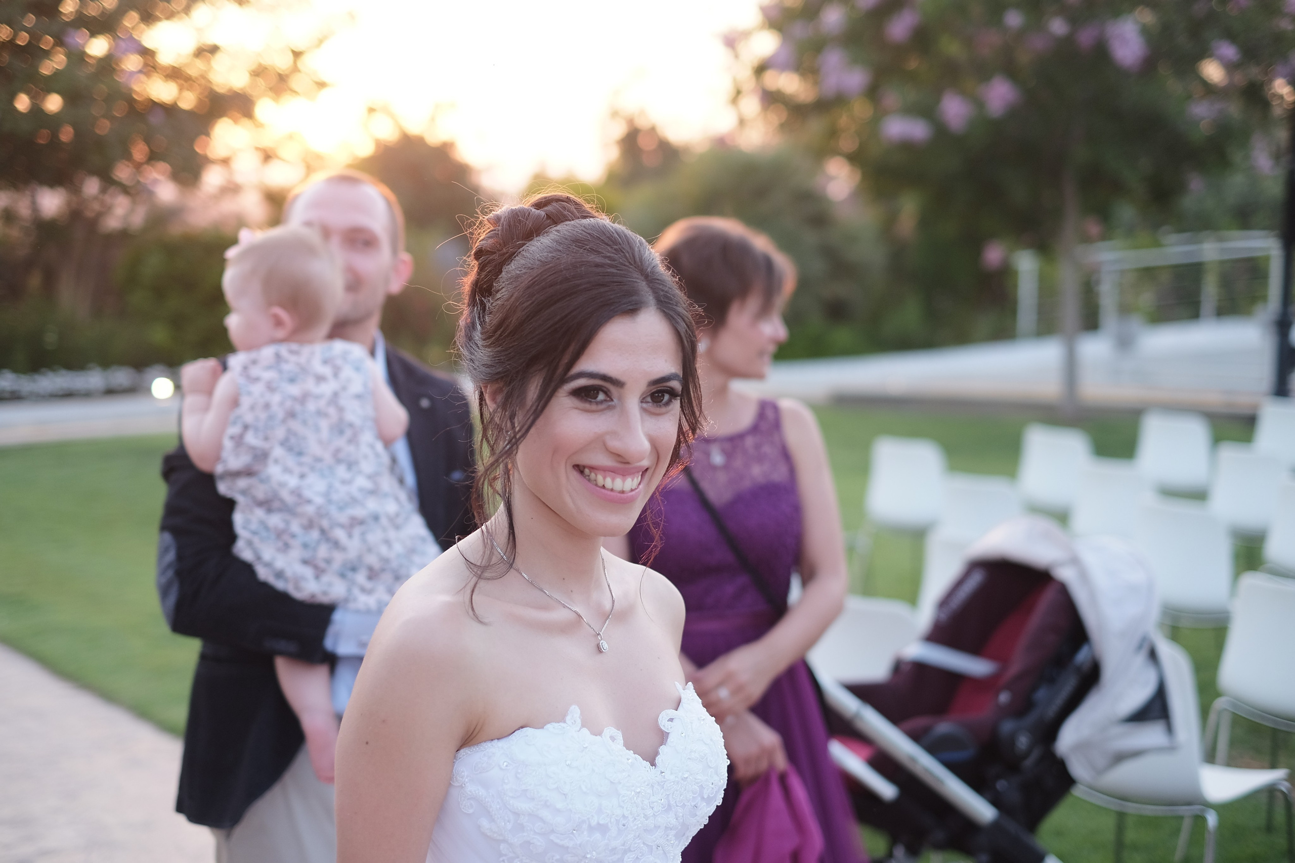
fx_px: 1906
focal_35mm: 53
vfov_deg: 25.5
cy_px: 432
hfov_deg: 37.5
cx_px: 648
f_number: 1.8
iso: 400
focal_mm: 35
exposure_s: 1/250
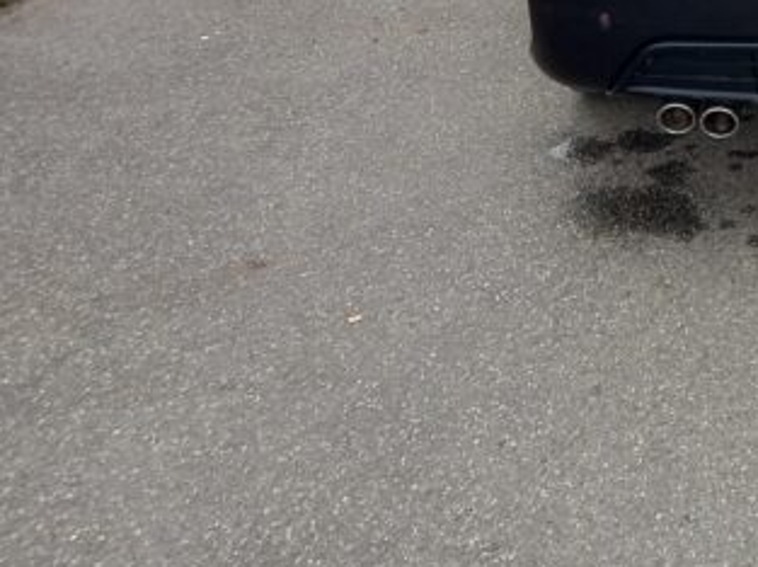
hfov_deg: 27.1
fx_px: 1400
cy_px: -90
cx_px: 886
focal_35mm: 64
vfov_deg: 21.5
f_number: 2
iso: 32
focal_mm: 4.6
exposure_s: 1/50
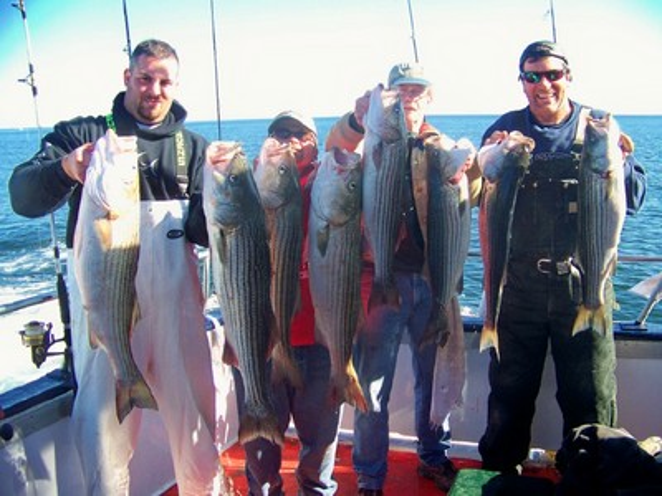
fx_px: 688
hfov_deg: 51.4
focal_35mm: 36
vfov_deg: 39.7
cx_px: 331
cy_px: 248
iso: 64
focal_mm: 5.85
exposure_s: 1/200
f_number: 2.8
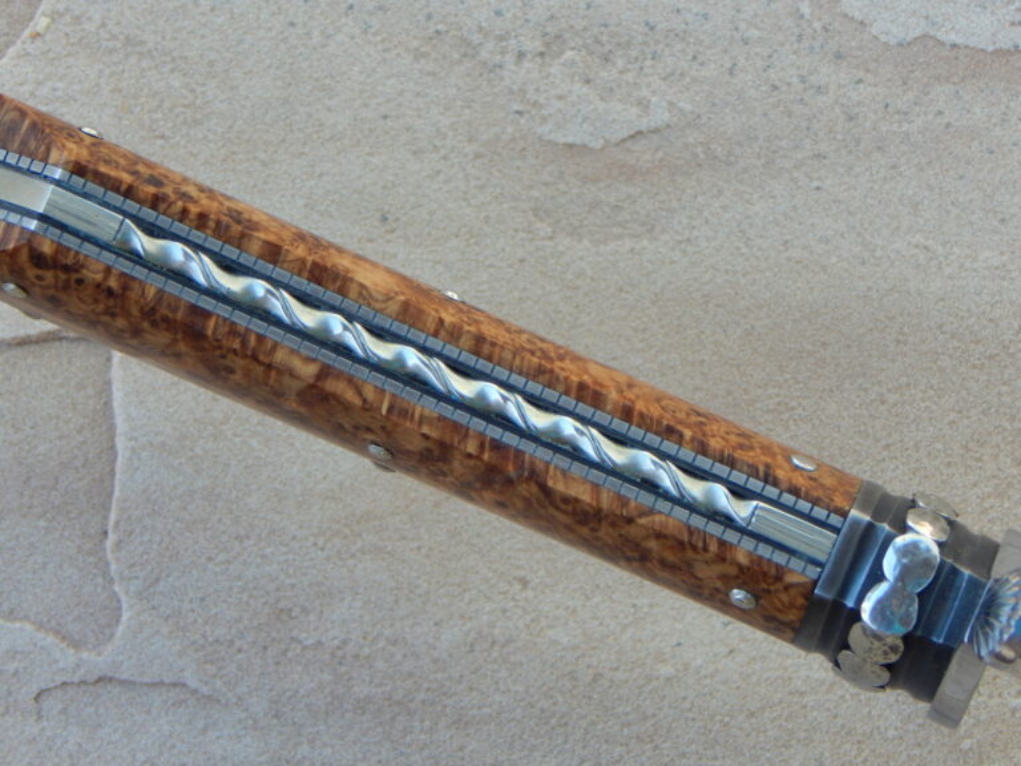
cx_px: 510
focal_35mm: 232
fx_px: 6843
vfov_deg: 6.4
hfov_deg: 8.5
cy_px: 383
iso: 180
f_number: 5.6
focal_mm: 41.7
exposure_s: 1/60
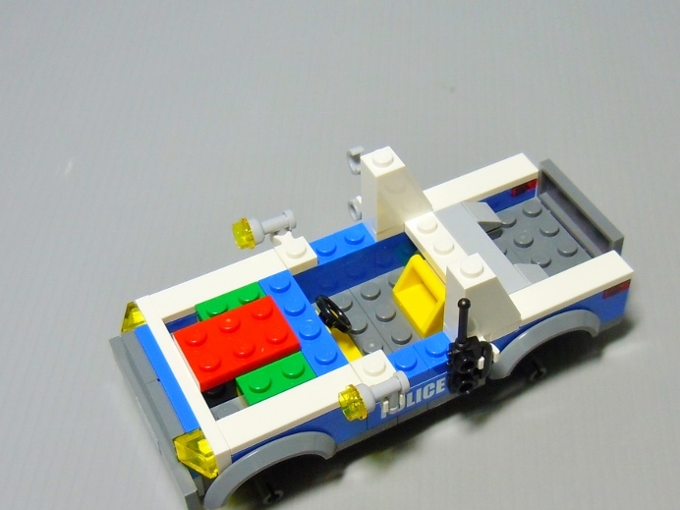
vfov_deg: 38.5
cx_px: 378
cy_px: 311
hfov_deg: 50.0
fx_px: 727
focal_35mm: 37
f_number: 3.5
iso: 200
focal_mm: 5.4
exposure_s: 1/15
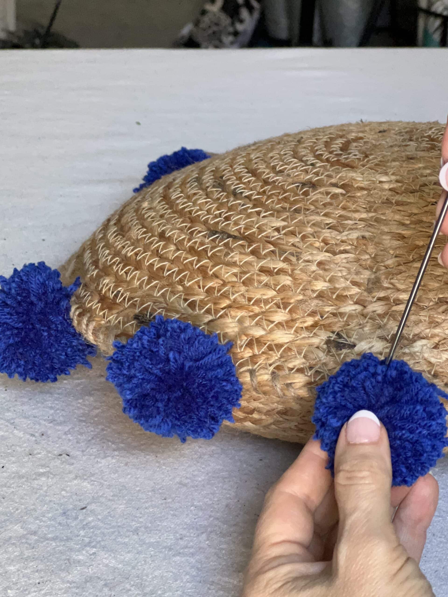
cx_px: 224
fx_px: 1329
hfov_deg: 19.1
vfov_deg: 25.3
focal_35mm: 77
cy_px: 298
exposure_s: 1/60
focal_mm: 9
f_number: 2.8
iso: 500
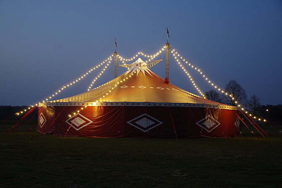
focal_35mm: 43
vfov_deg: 31.2
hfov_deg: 45.4
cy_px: 94
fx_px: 337
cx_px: 141
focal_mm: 29
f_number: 4
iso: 800
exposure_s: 1/30
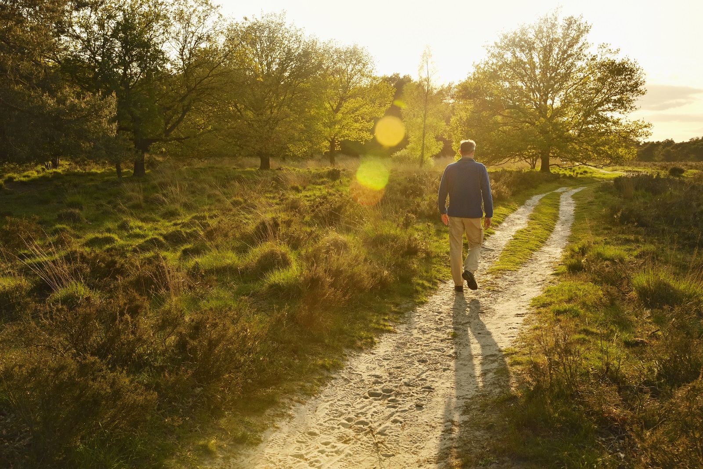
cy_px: 234
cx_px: 352
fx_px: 683
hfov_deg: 54.4
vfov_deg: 37.9
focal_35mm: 35
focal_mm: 35
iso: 400
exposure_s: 1/1000
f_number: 10
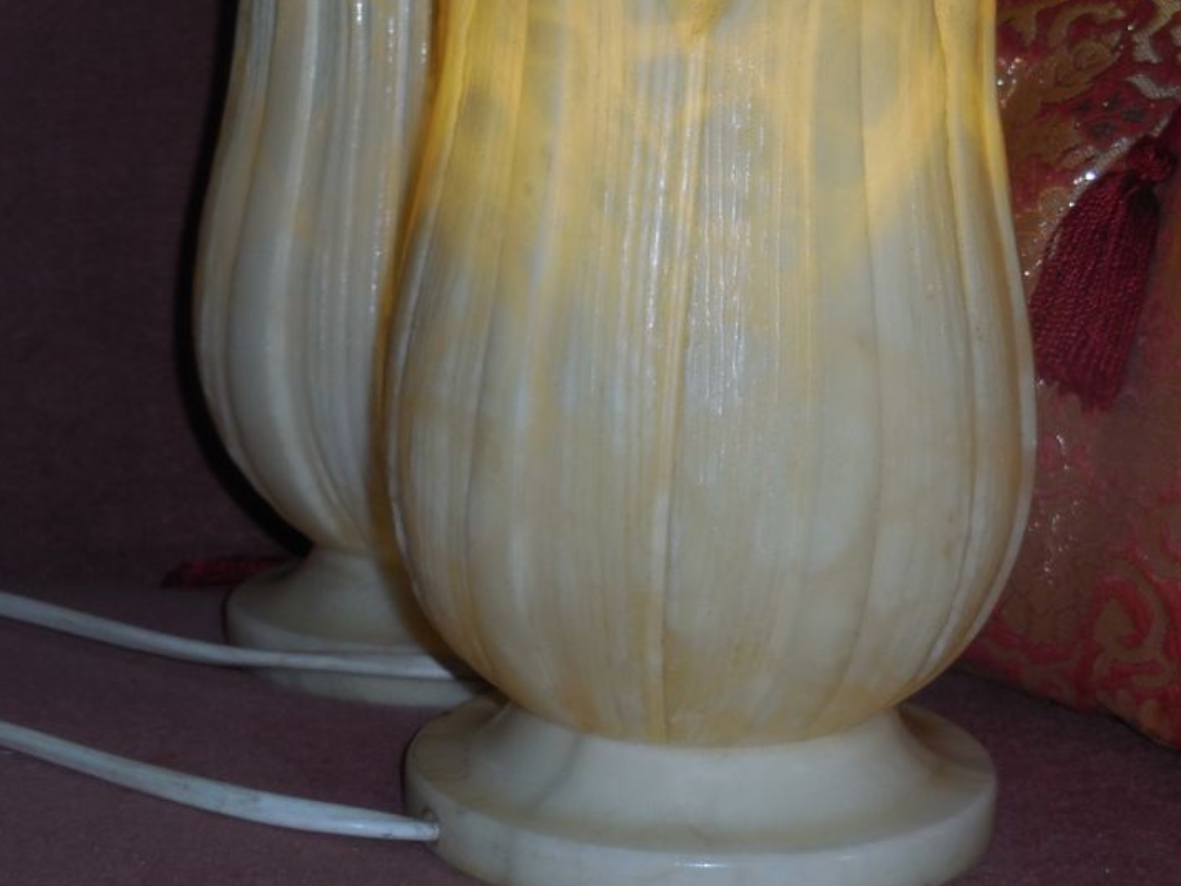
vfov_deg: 13.0
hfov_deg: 17.2
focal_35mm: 114
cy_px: 334
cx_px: 771
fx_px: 3889
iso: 125
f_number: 4.9
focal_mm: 14.5
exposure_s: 1/60
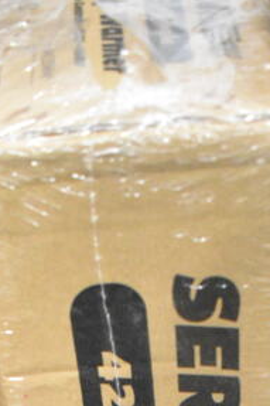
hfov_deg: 15.8
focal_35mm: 86
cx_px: 170
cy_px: 622
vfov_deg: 20.1
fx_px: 969
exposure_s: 1/125
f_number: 4.5
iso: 6400
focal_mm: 18
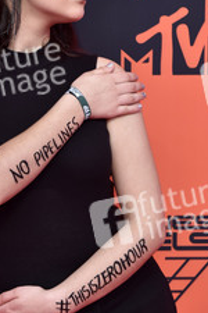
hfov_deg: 4.7
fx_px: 2539
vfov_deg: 7.0
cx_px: 35
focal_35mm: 293
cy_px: 146
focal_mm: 165
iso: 1250
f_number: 4.5
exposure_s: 1/250
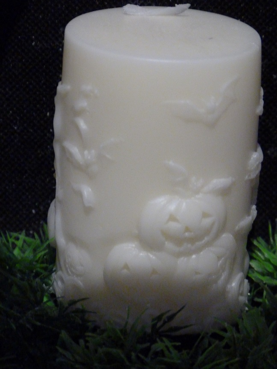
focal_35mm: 167
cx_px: 138
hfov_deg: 8.9
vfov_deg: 11.8
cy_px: 184
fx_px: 1782
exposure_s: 1/20
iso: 800
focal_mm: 30.1
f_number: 3.7
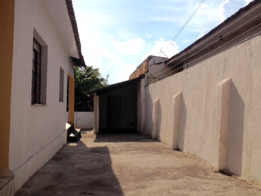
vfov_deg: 32.9
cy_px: 93
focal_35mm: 44
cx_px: 133
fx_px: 332
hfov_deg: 42.9
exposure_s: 1/4608
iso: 50
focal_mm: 4.28
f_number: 2.4
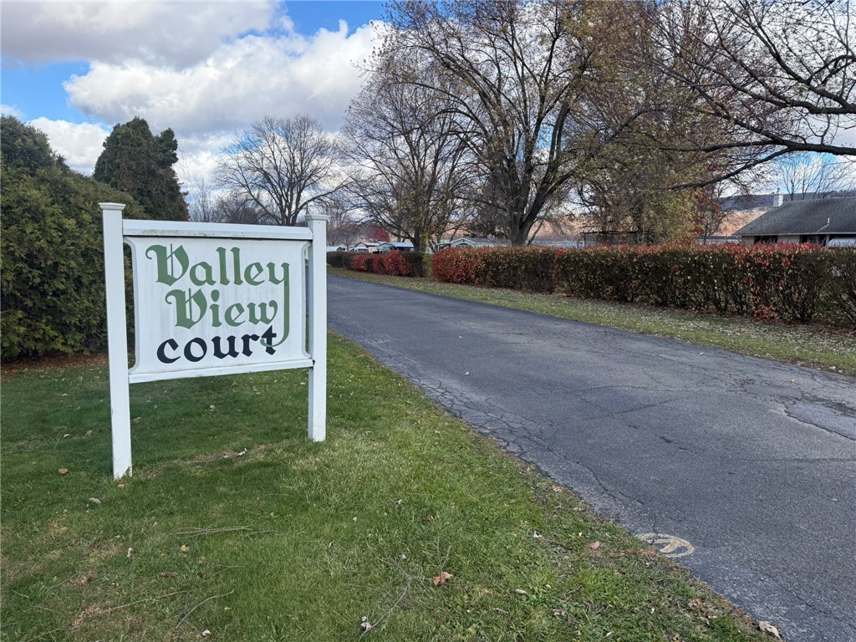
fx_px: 593
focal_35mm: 24
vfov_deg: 56.8
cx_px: 428
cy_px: 321
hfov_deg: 71.6
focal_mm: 6.76
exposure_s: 1/2232
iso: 100
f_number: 1.78
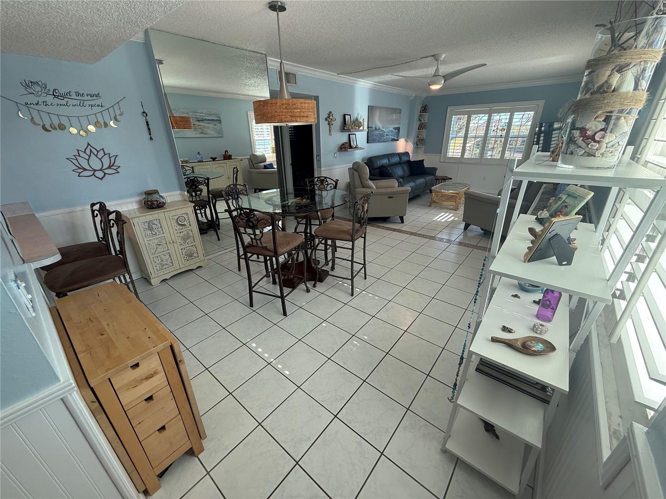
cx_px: 333
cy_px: 250
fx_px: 269
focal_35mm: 14
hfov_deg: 102.1
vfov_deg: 85.7
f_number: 2.2
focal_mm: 2.22
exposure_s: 1/120
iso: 80
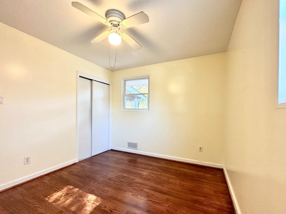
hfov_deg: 98.1
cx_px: 148
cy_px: 114
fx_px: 124
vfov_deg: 81.7
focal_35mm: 15
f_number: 2.2
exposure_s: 1/60
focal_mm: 2.22
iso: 320
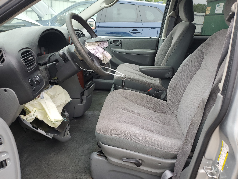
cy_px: 90
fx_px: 179
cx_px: 119
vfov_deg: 53.1
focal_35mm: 26
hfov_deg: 67.3
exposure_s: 1/213
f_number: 1.5
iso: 50
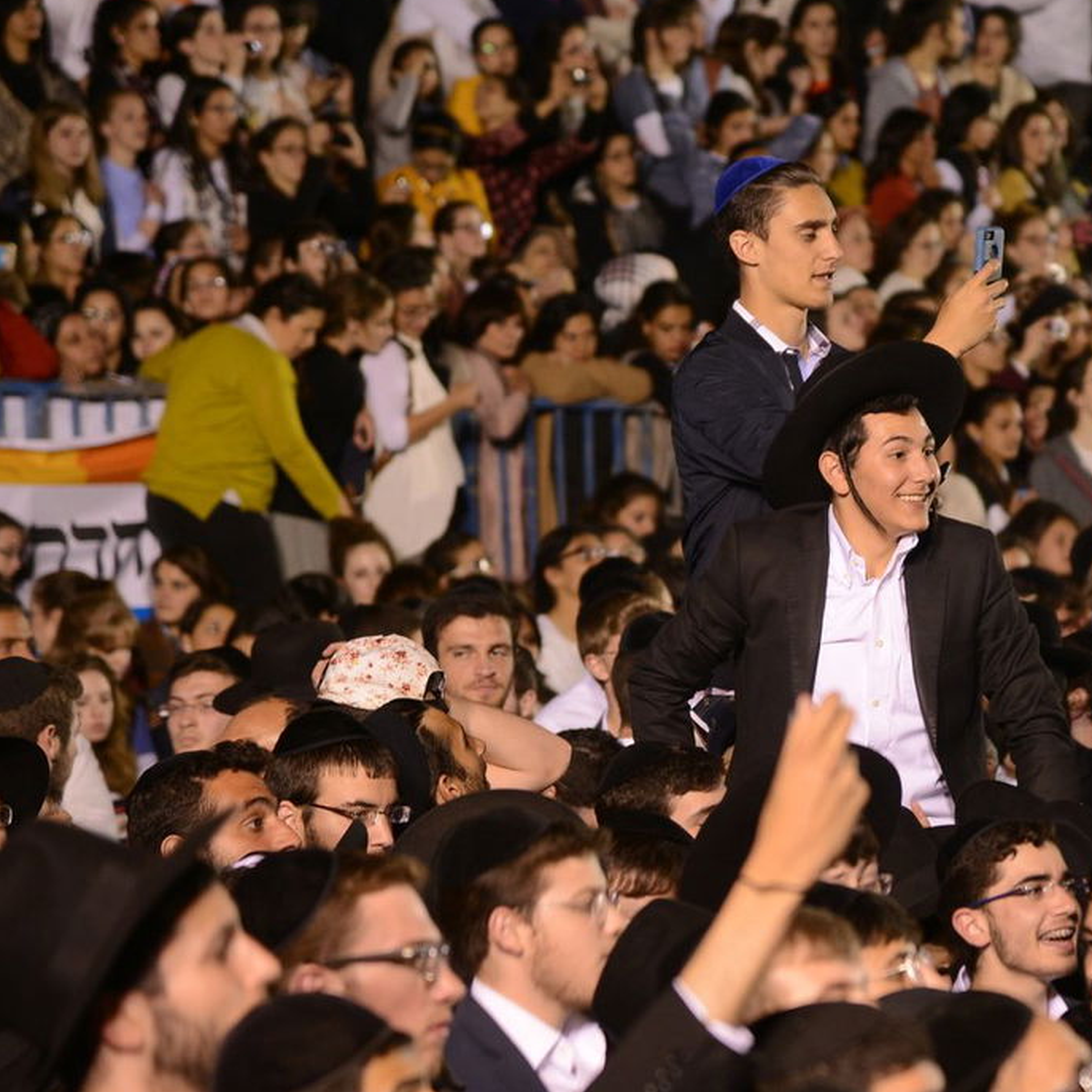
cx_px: 931
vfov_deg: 8.4
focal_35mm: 208
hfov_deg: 8.4
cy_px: 591
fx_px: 7424
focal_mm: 120
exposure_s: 1/125
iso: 1000
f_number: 4
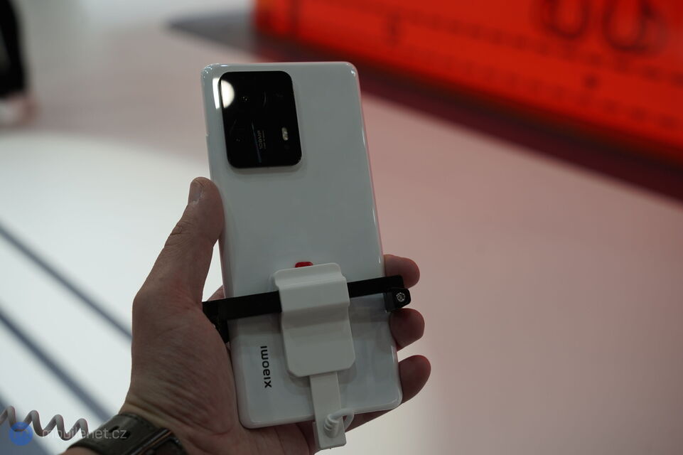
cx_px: 342
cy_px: 228
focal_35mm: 49
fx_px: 929
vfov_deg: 27.5
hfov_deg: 40.4
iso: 400
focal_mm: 49
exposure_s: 1/125
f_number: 5.6
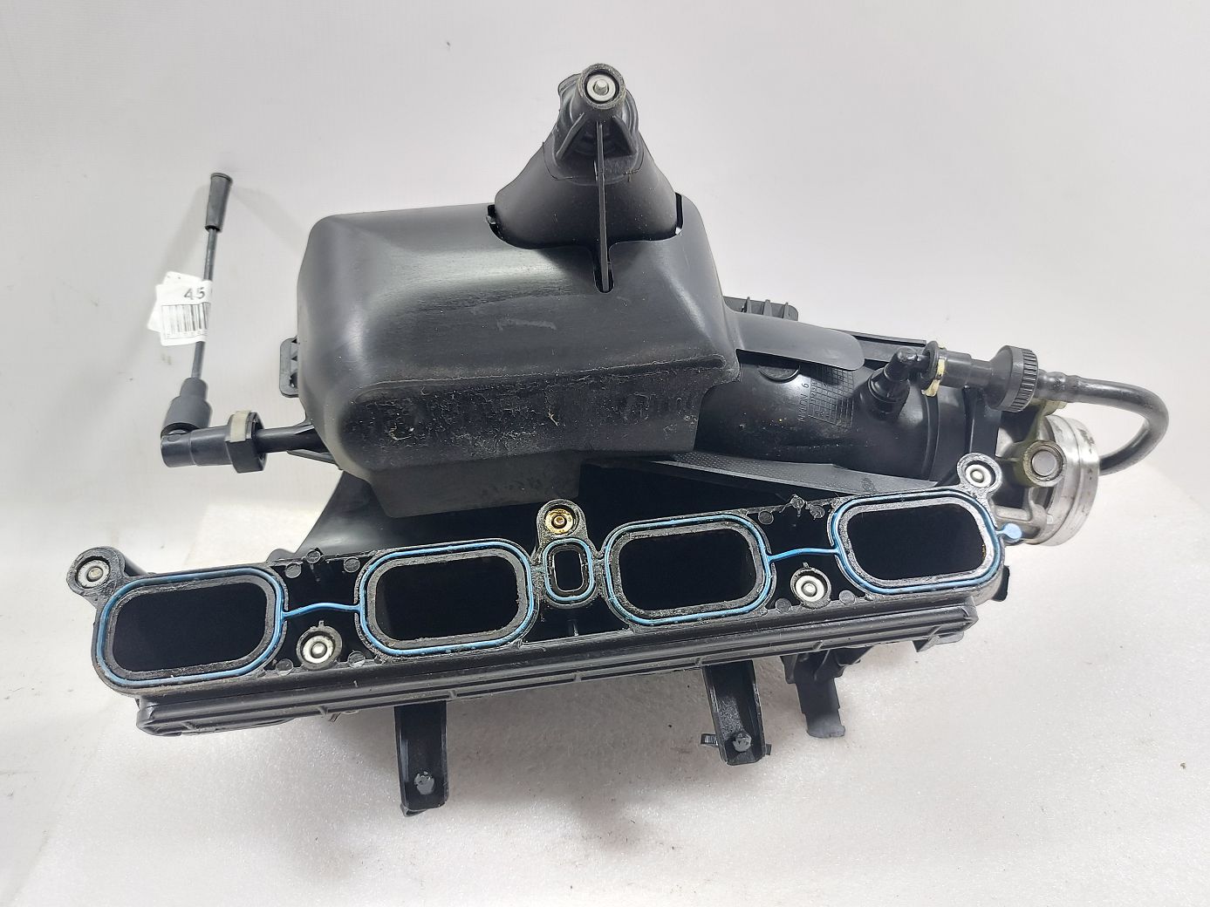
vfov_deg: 56.8
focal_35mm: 24
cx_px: 605
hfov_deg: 71.6
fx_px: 839
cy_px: 454
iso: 200
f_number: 1.8
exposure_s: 1/50
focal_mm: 5.23
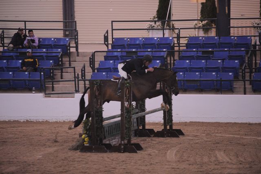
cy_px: 87
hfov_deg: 10.3
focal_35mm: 200
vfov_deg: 6.9
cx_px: 130
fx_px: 1449
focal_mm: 200
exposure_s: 1/400
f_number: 2.8
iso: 5000
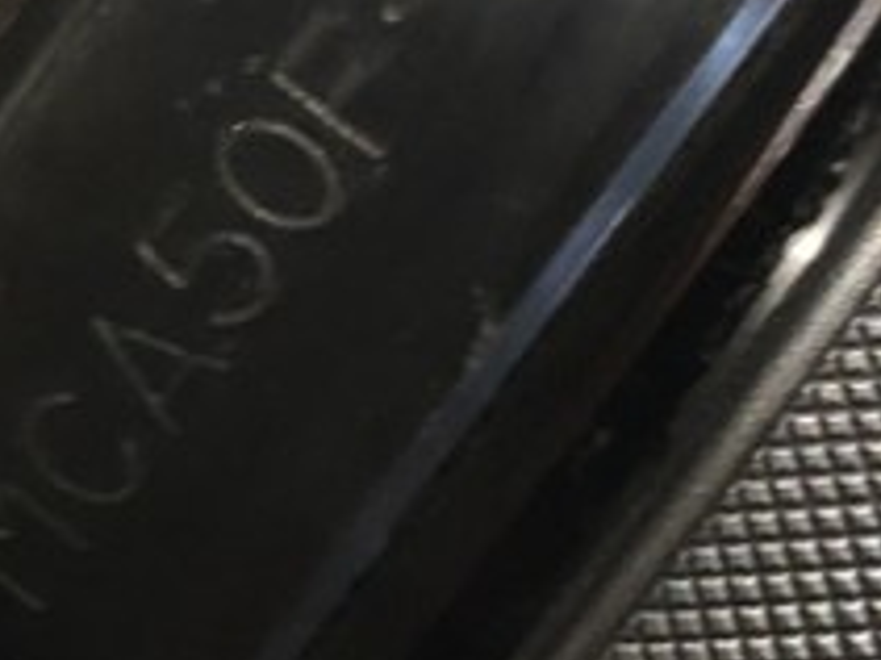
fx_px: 2696
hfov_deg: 18.0
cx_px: -46
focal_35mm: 106
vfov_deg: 13.9
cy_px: 205
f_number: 1.8
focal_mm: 3.99
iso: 100
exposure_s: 1/7
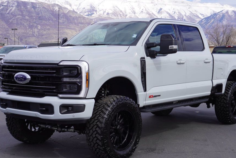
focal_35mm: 59
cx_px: 124
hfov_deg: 34.1
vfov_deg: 23.2
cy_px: 91
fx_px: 384
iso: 100
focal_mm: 33
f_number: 11
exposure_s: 1/125
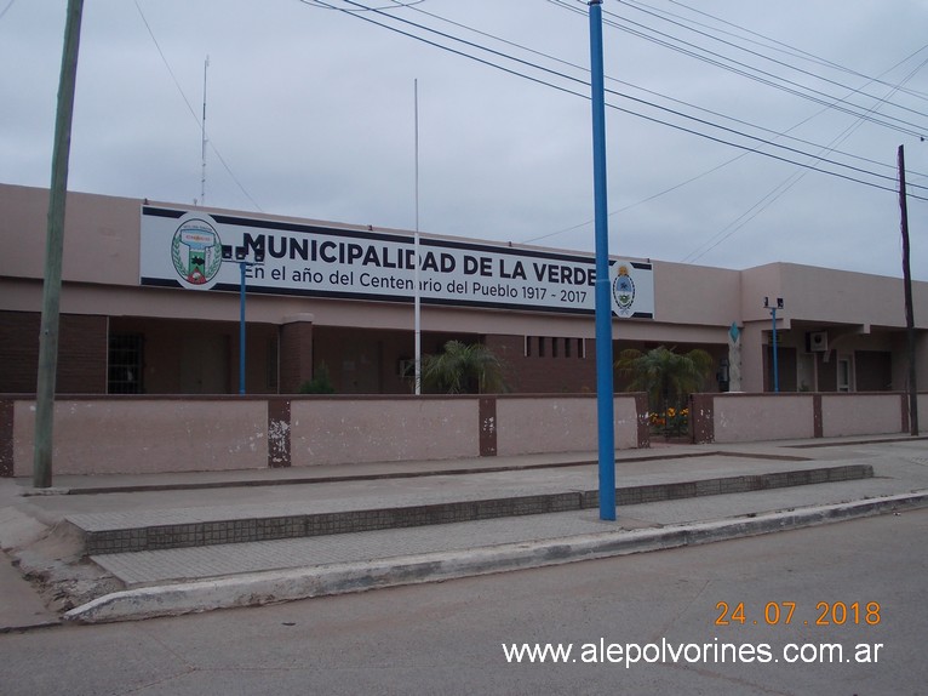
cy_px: 348
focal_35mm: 38
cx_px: 464
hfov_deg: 49.0
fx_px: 1018
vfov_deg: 37.7
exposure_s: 1/160
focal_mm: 5.3
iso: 80
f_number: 6.2
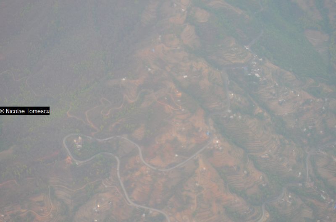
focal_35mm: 82
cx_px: 168
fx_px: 768
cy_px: 111
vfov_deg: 16.5
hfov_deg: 24.7
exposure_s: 1/125
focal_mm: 55
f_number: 5.6
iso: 400
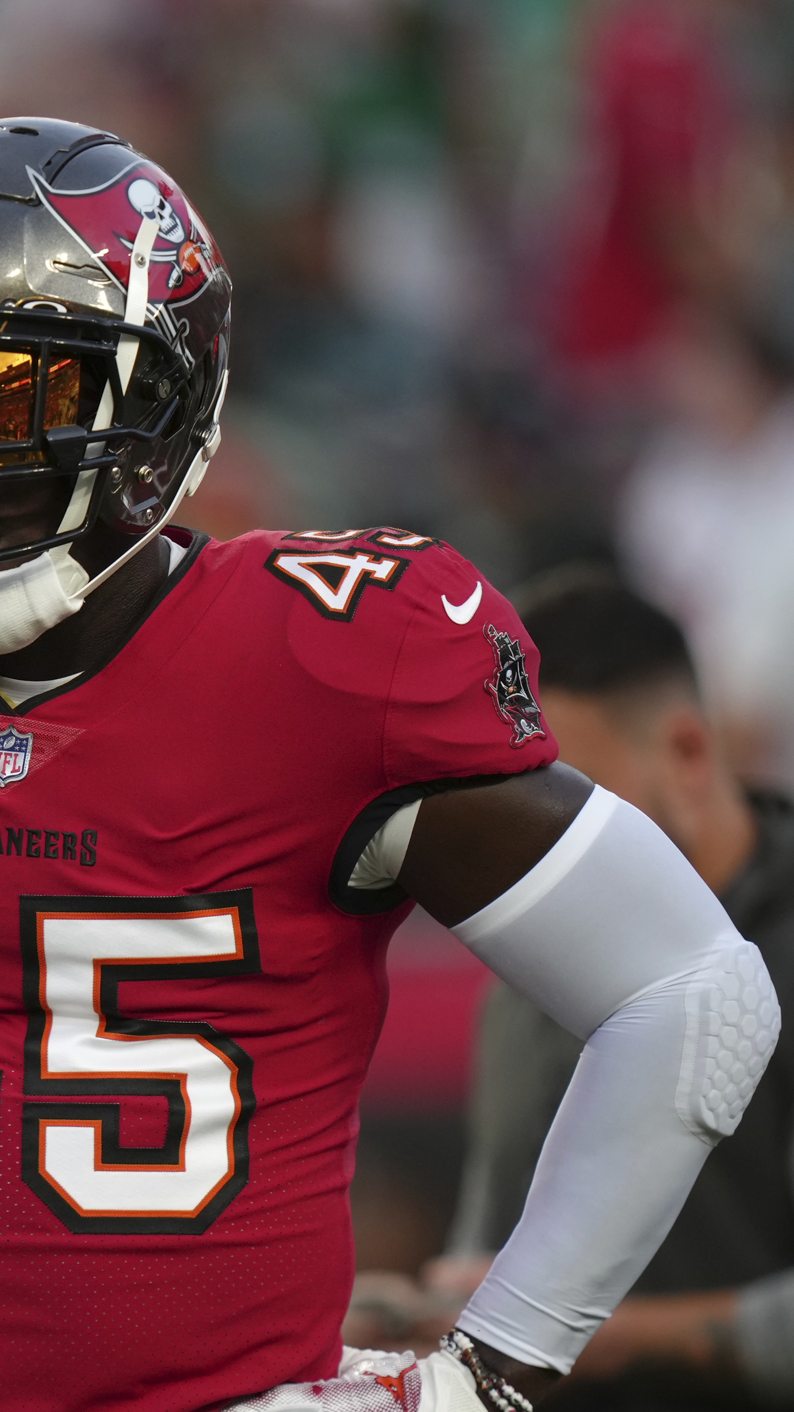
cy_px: 707
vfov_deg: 2.3
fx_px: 35335
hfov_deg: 1.3
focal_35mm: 944
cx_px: -167
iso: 800
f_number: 2.8
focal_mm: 400
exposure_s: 1/1600
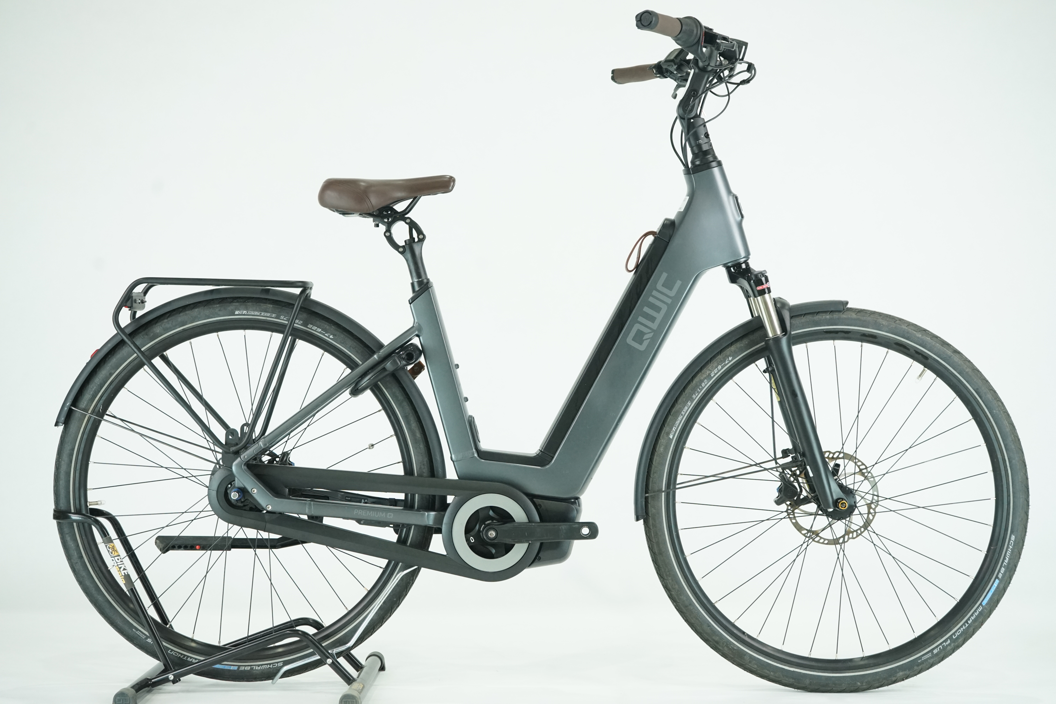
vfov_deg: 25.1
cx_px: 528
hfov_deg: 36.9
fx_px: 1584
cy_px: 352
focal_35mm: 54
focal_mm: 54
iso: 2500
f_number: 6.3
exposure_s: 1/200
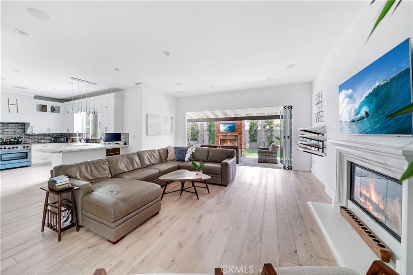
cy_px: 138
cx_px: 206
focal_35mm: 12
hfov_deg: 112.6
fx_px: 138
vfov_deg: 90.0
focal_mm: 12
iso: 100
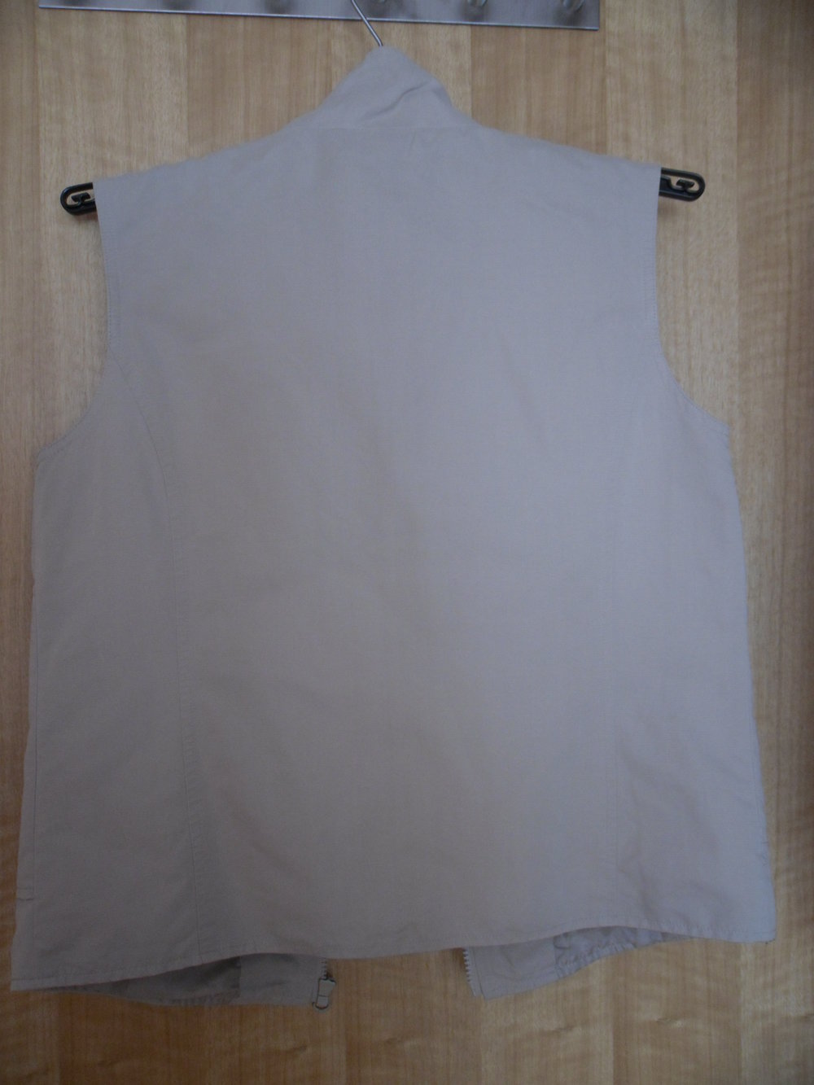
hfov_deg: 32.2
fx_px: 1411
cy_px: 542
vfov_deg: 42.1
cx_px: 407
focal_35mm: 45
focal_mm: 6.3
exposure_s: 1/45
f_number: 3.5
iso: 200
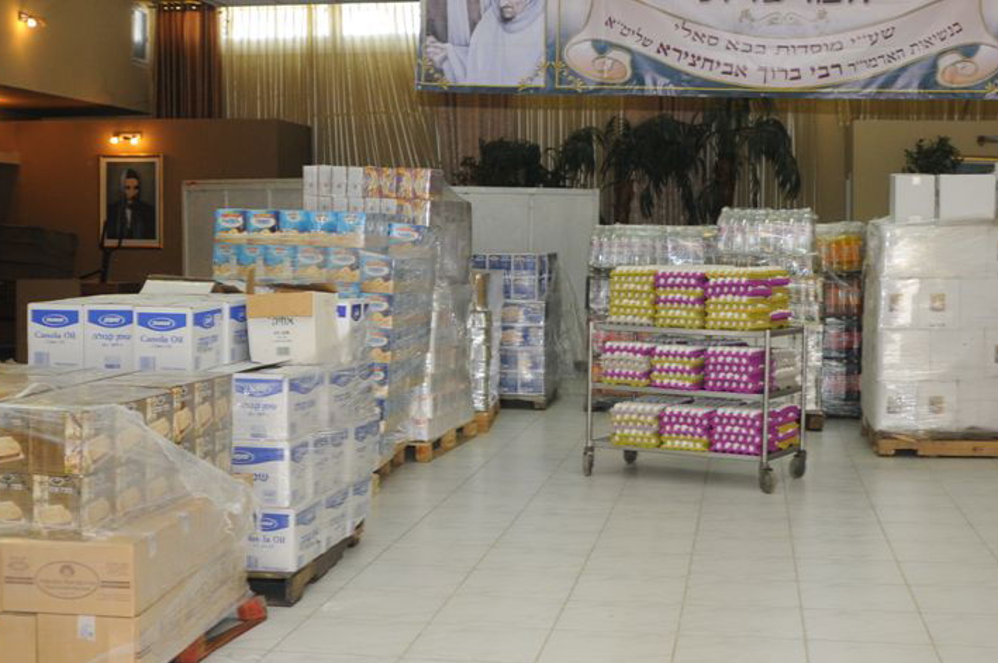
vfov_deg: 25.9
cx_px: 569
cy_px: 298
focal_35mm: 52
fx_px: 1440
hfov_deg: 38.2
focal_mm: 24
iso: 640
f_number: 5
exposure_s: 1/100
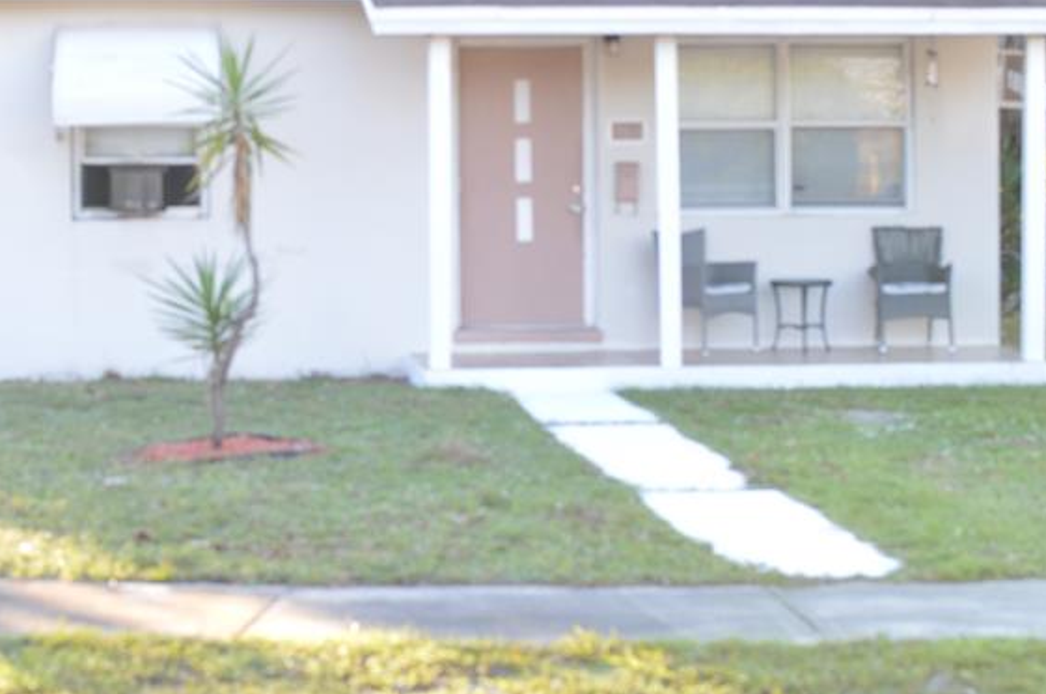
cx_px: 371
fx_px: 3104
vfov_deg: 12.7
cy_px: 270
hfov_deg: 19.1
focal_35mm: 107
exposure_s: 1/125
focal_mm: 50
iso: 220
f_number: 4
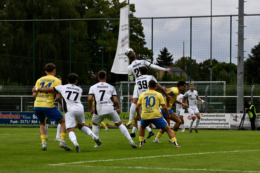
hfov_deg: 15.2
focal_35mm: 135
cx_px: 130
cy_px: 86
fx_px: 975
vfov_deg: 10.2
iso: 10000
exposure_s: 1/1600
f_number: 8
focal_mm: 135
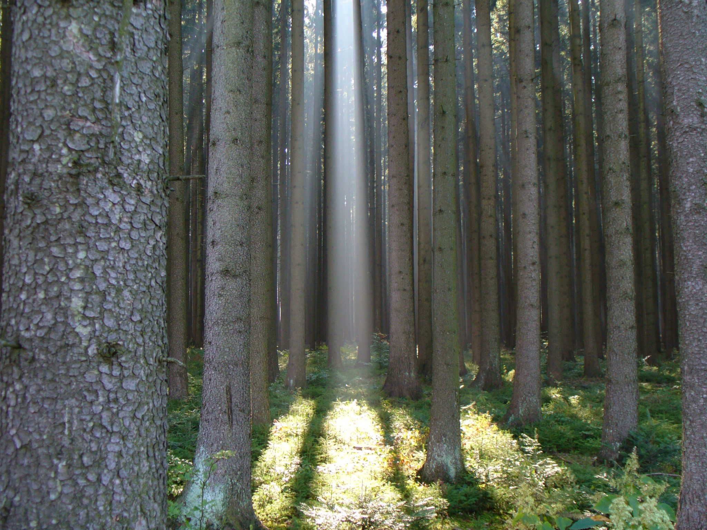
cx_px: 354
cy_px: 265
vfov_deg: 30.3
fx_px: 980
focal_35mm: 48
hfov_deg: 39.7
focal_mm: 7.9
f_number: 3
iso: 100
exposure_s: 1/60
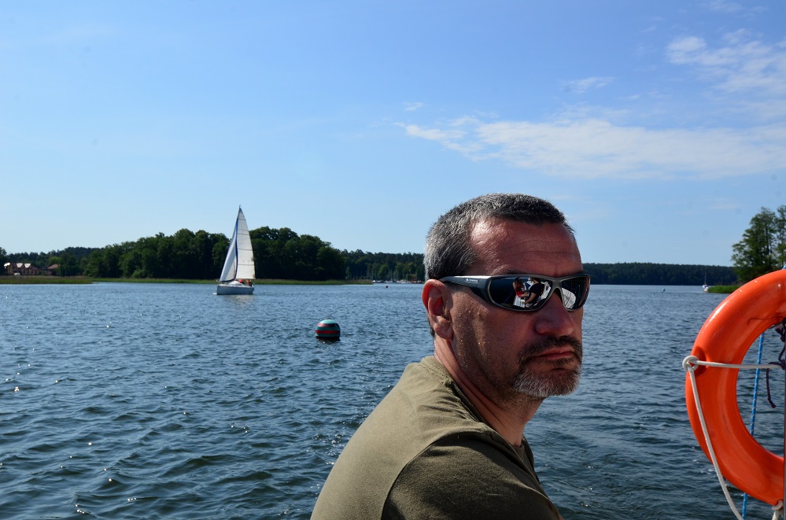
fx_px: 719
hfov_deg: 57.3
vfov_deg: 39.8
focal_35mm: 33
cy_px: 260
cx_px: 393
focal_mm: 22
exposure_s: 1/500
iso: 400
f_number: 11
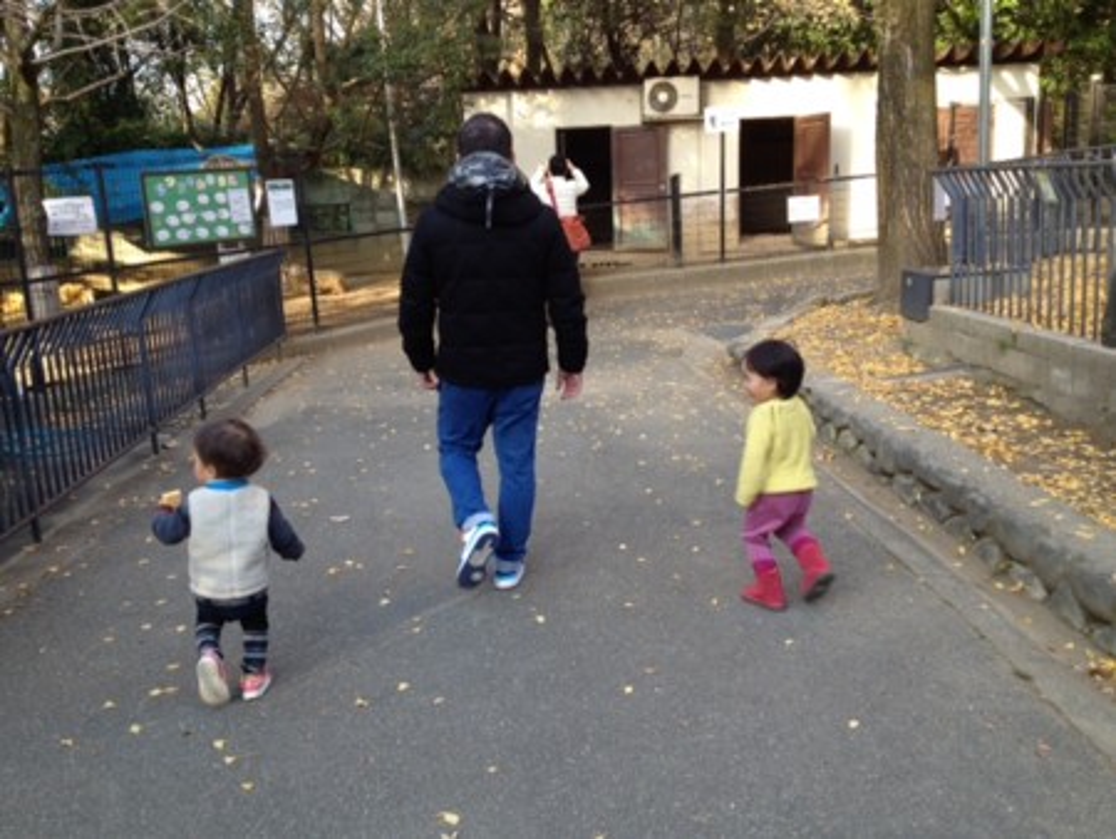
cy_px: 420
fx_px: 1129
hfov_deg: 52.6
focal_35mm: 35
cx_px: 558
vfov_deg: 40.7
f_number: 2.4
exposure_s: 1/120
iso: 64
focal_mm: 4.28
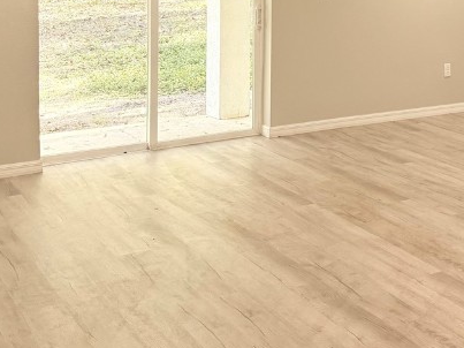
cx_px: 363
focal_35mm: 61
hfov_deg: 31.0
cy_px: -33
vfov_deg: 22.7
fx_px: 817
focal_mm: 6.76
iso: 200
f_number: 1.78
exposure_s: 1/120
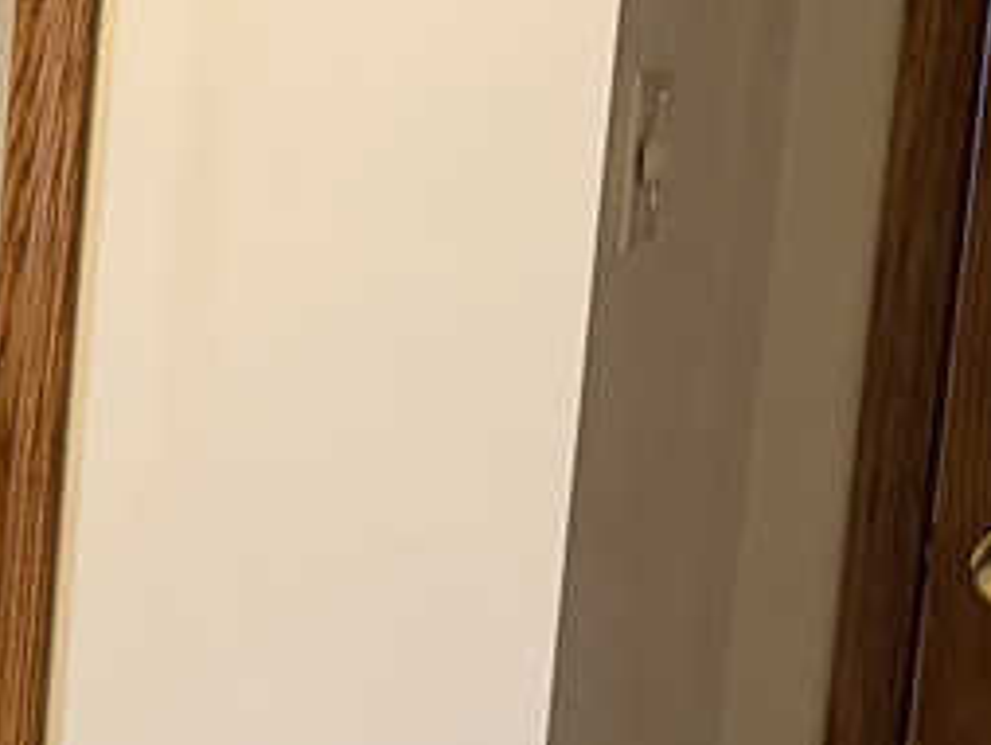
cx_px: -792
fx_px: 3897
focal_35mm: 136
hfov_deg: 13.1
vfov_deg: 10.8
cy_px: 694
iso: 640
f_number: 1.78
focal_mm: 6.76
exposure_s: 1/60
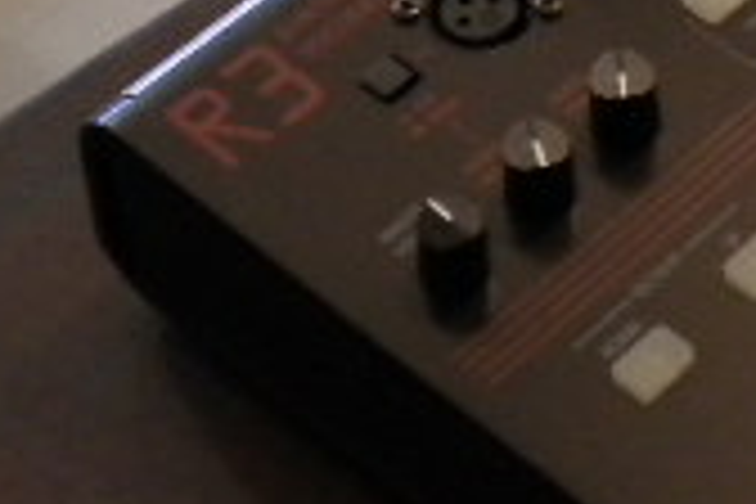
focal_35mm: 139
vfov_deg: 9.7
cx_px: 1246
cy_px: -90
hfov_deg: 13.6
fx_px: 2919
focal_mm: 6.3
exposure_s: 1/22.7
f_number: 3.1
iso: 400
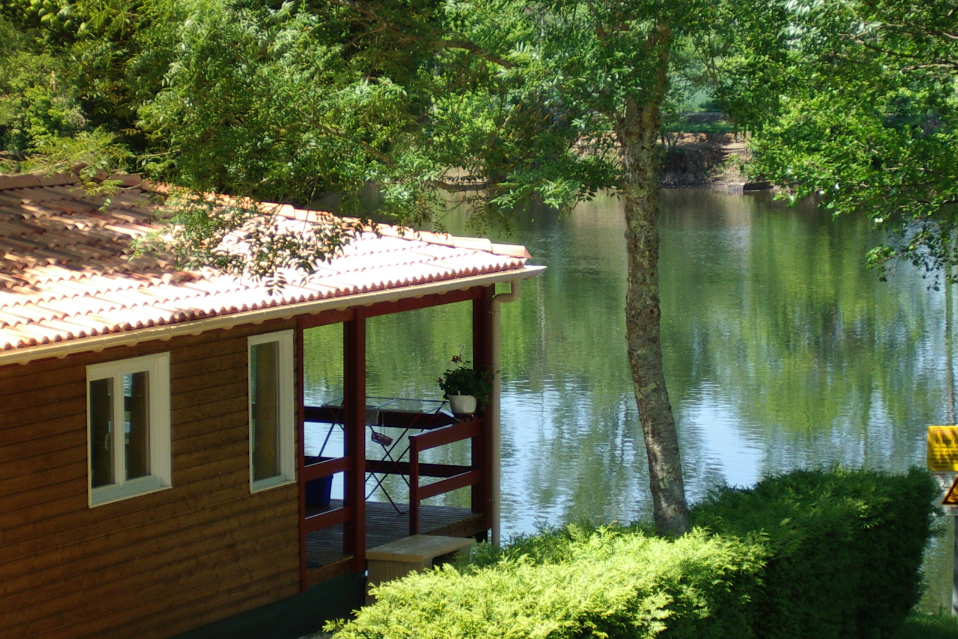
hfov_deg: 17.2
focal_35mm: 119
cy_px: 328
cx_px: 478
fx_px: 3167
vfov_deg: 11.5
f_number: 5
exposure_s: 1/160
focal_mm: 17.4
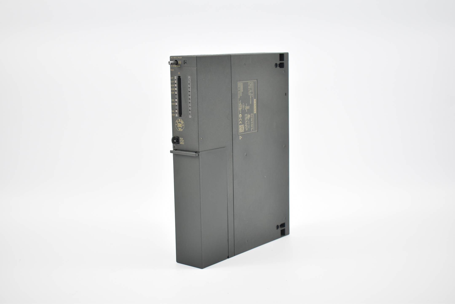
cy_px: 152
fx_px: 664
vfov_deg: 25.8
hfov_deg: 37.8
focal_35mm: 52
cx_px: 228
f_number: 4.5
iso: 320
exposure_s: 1/60
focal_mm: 35
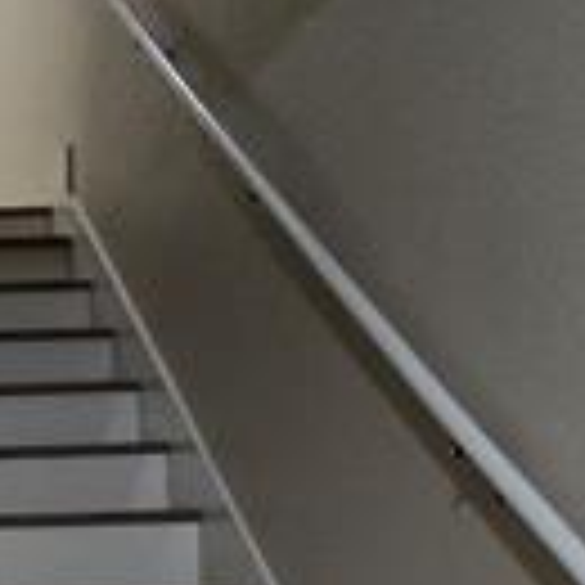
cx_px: -162
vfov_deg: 19.9
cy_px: 999
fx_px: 1300
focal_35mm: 68
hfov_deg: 22.8
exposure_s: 1/60
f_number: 2.2
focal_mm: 2.2
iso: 320
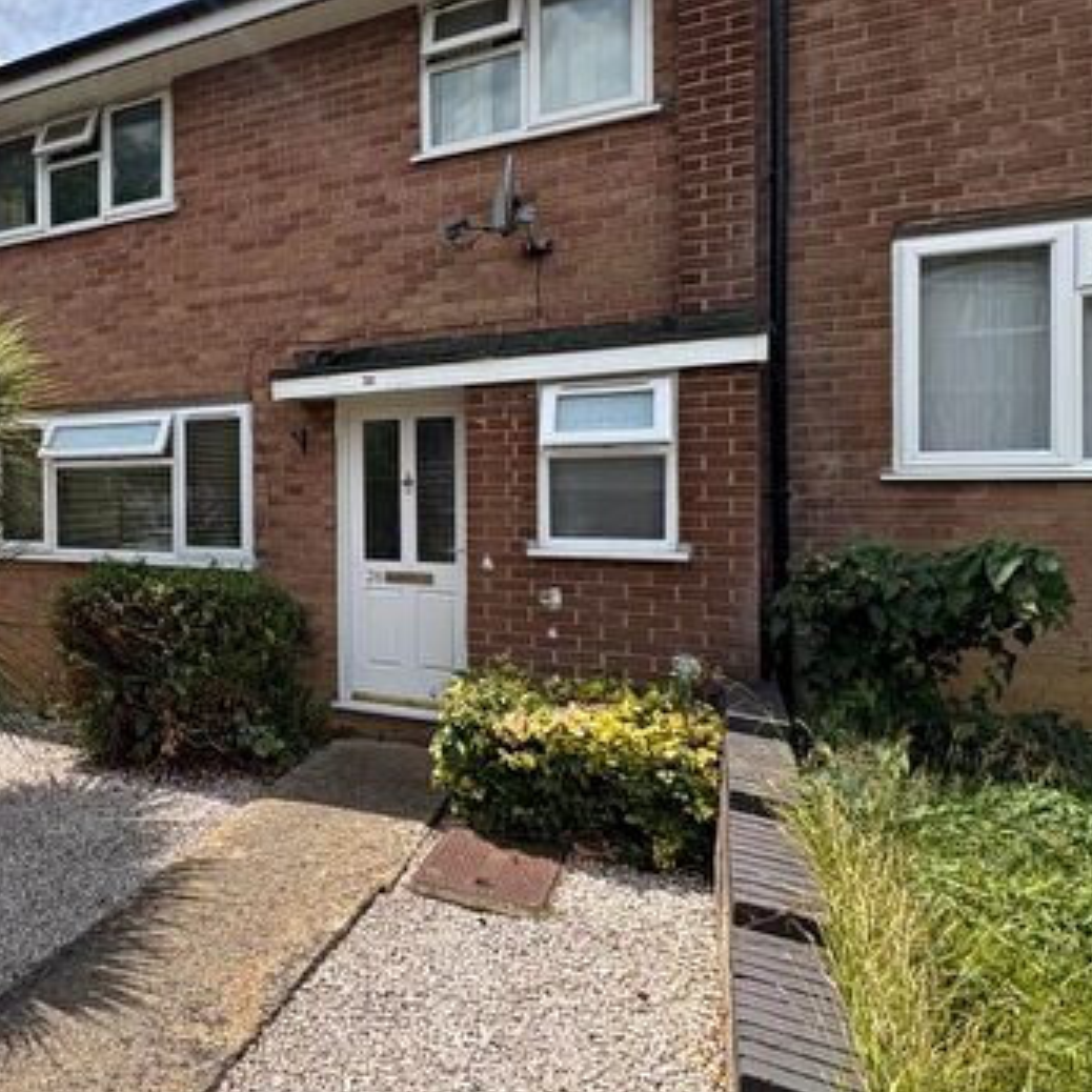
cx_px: 117
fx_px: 892
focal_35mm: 25
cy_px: 497
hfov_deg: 55.0
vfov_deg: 62.8
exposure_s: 1/1034
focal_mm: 2.22
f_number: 2.2
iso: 64
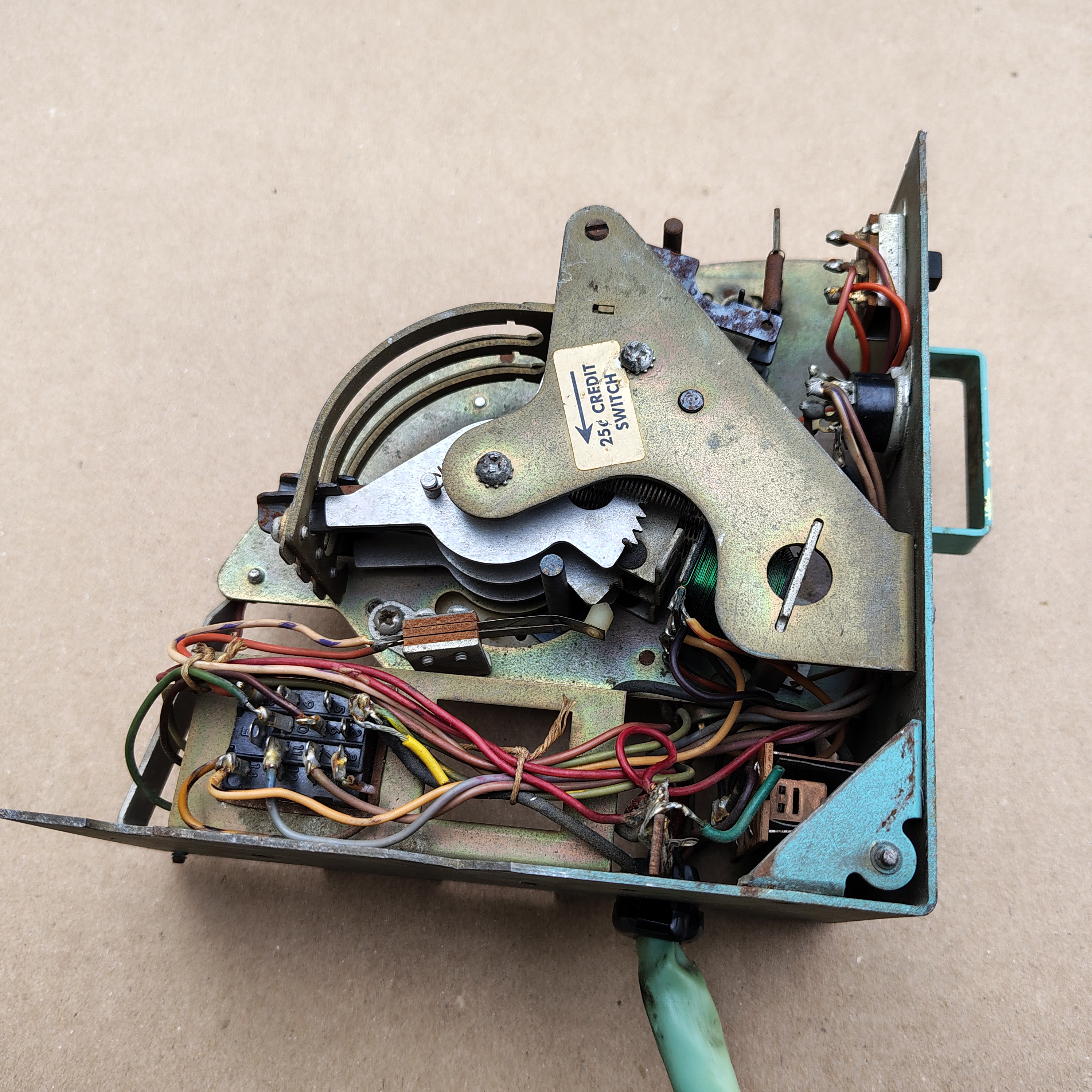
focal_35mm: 29
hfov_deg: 55.5
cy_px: 545
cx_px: 601
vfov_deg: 55.6
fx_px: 1035
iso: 100
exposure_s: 1/431
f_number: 1.8
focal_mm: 5.56
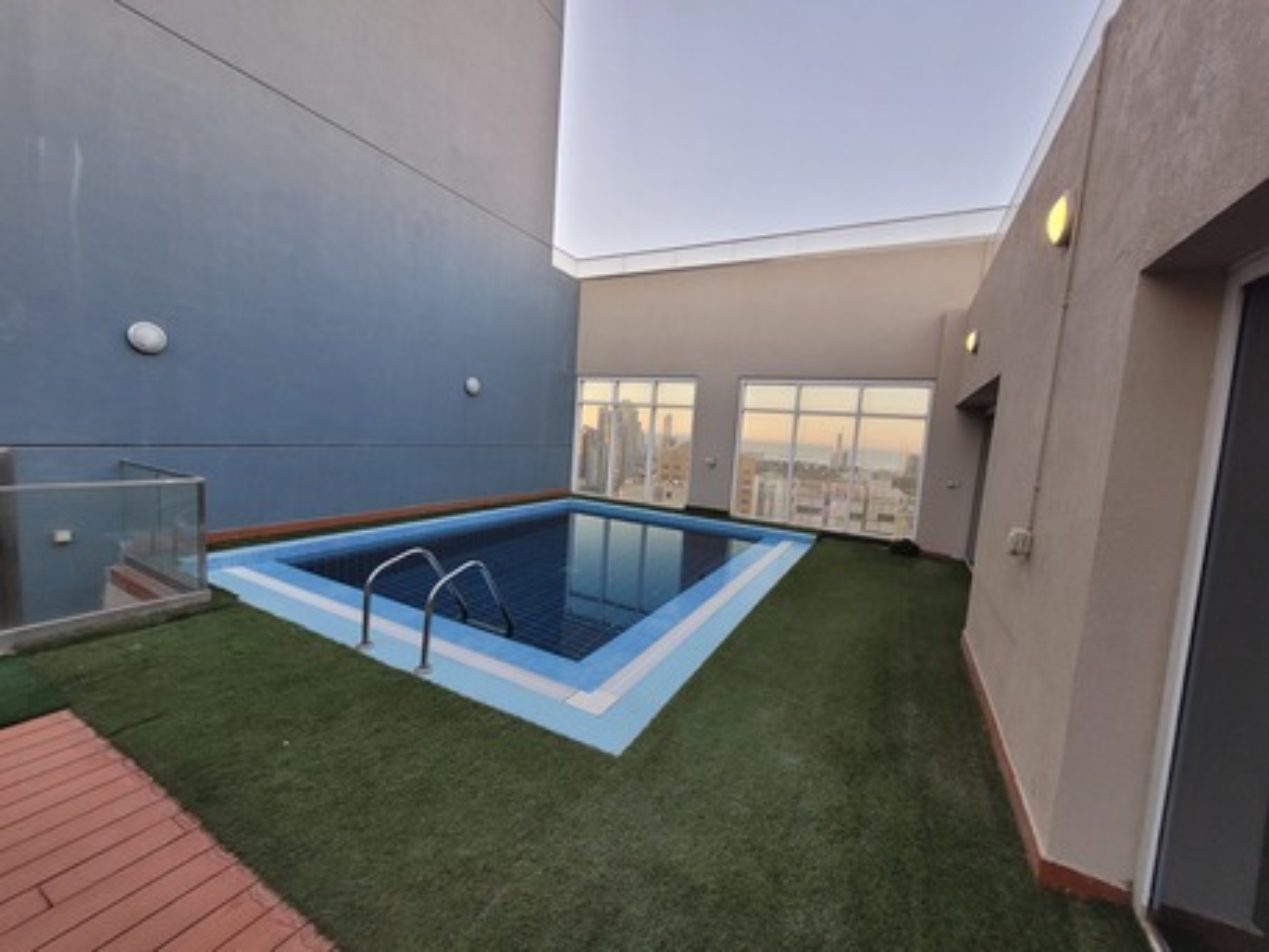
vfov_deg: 89.9
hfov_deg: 106.2
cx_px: 634
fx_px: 477
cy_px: 476
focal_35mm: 13
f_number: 2.2
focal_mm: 1.74
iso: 64
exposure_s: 1/100
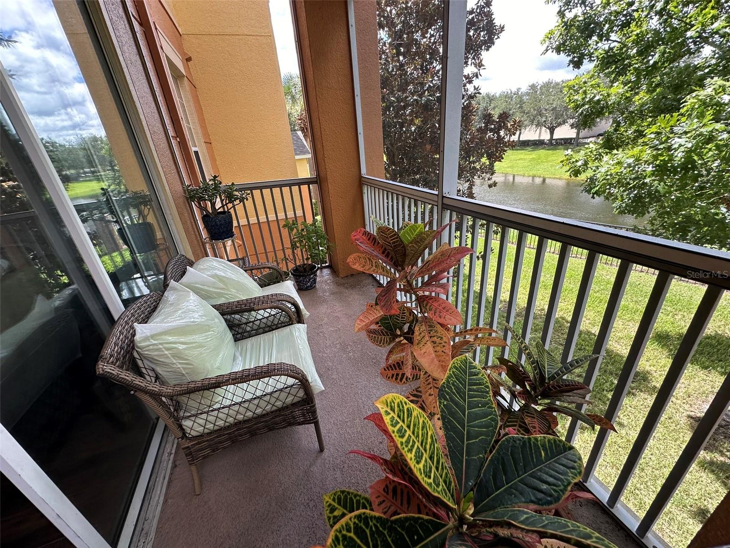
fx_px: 295
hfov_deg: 102.1
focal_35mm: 14
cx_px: 365
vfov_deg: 85.7
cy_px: 274
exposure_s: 1/99
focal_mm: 2.22
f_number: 2.2
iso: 40
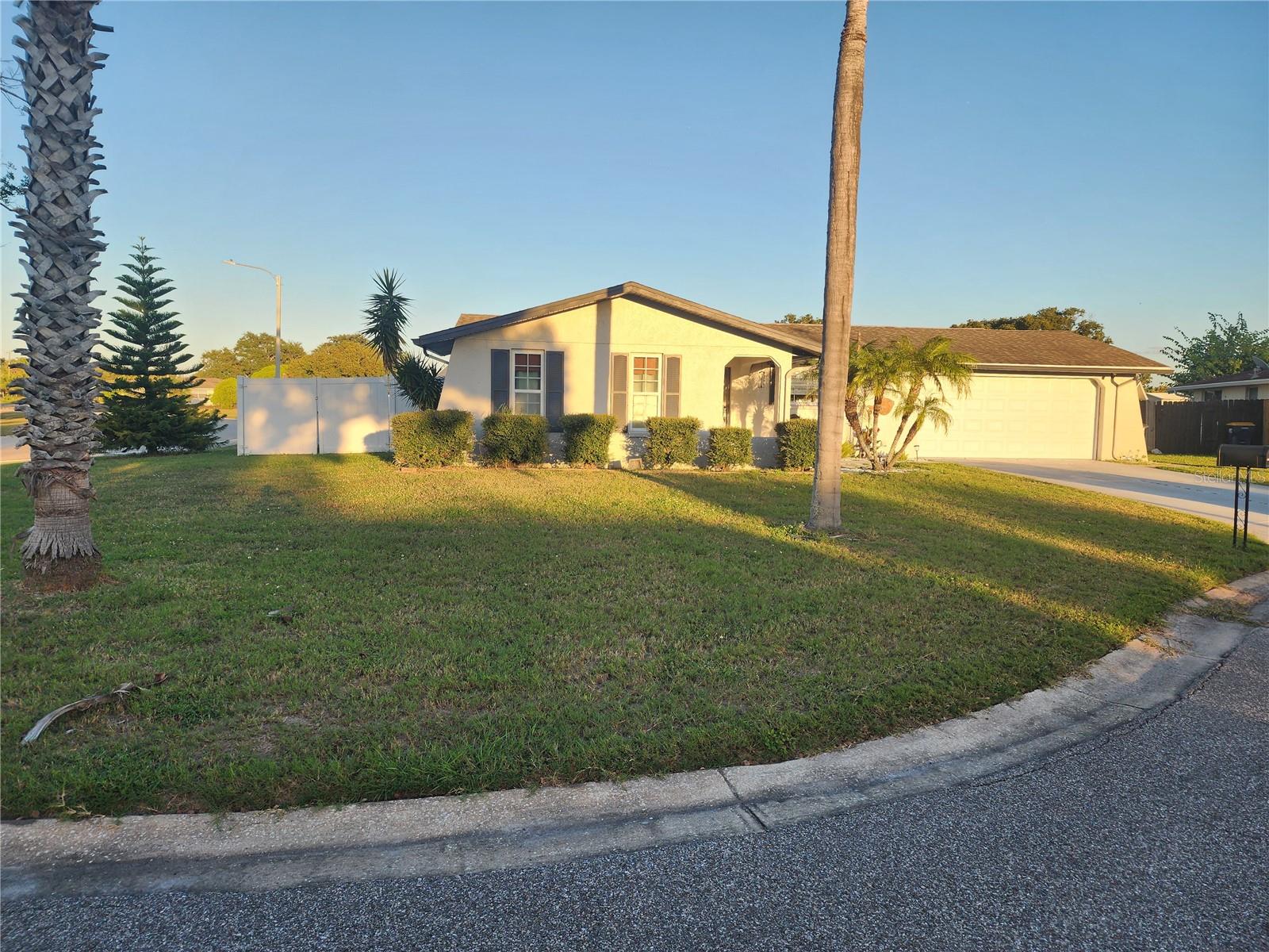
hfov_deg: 73.9
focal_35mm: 23
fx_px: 843
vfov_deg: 58.9
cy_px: 476
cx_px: 634
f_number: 1.8
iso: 12
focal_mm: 6.4
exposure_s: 1/334
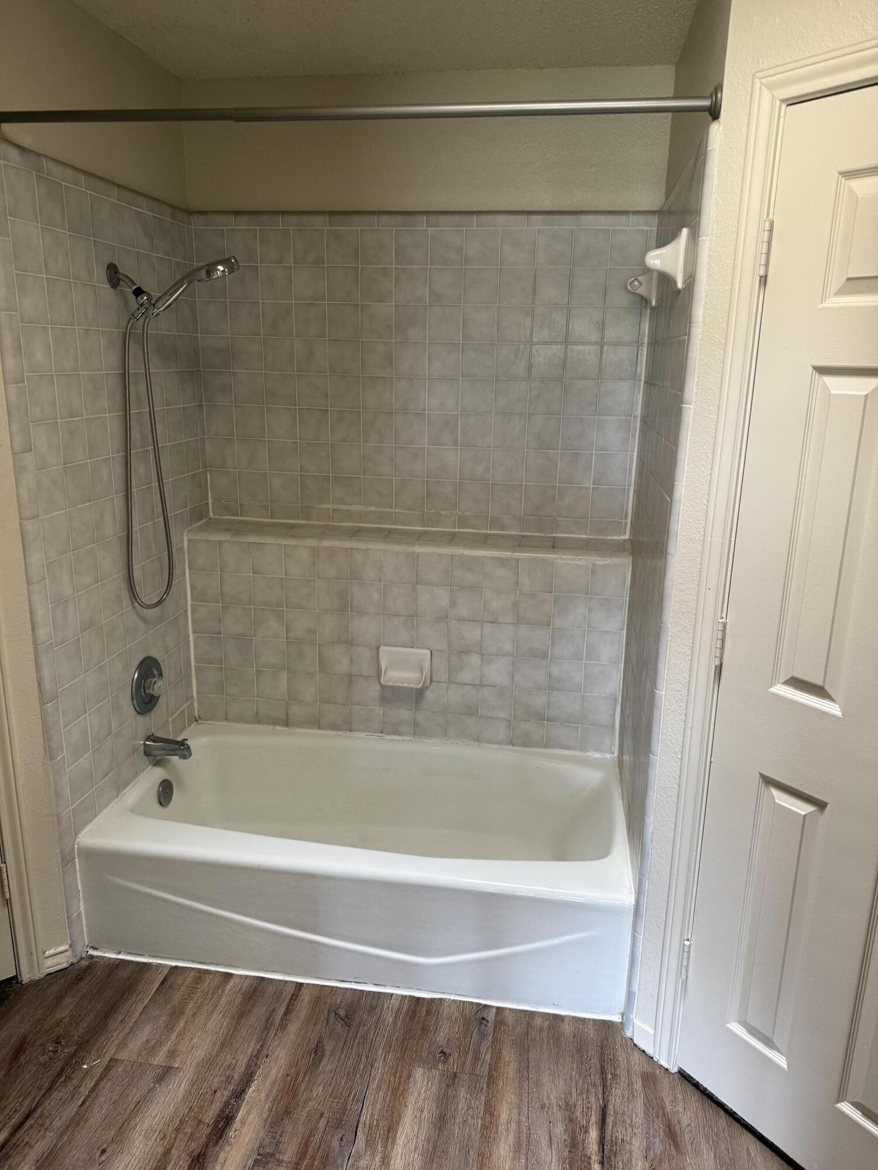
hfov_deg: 56.8
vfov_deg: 71.6
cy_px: 585
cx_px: 439
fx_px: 812
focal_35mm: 24
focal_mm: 6.76
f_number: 1.78
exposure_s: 1/93
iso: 200
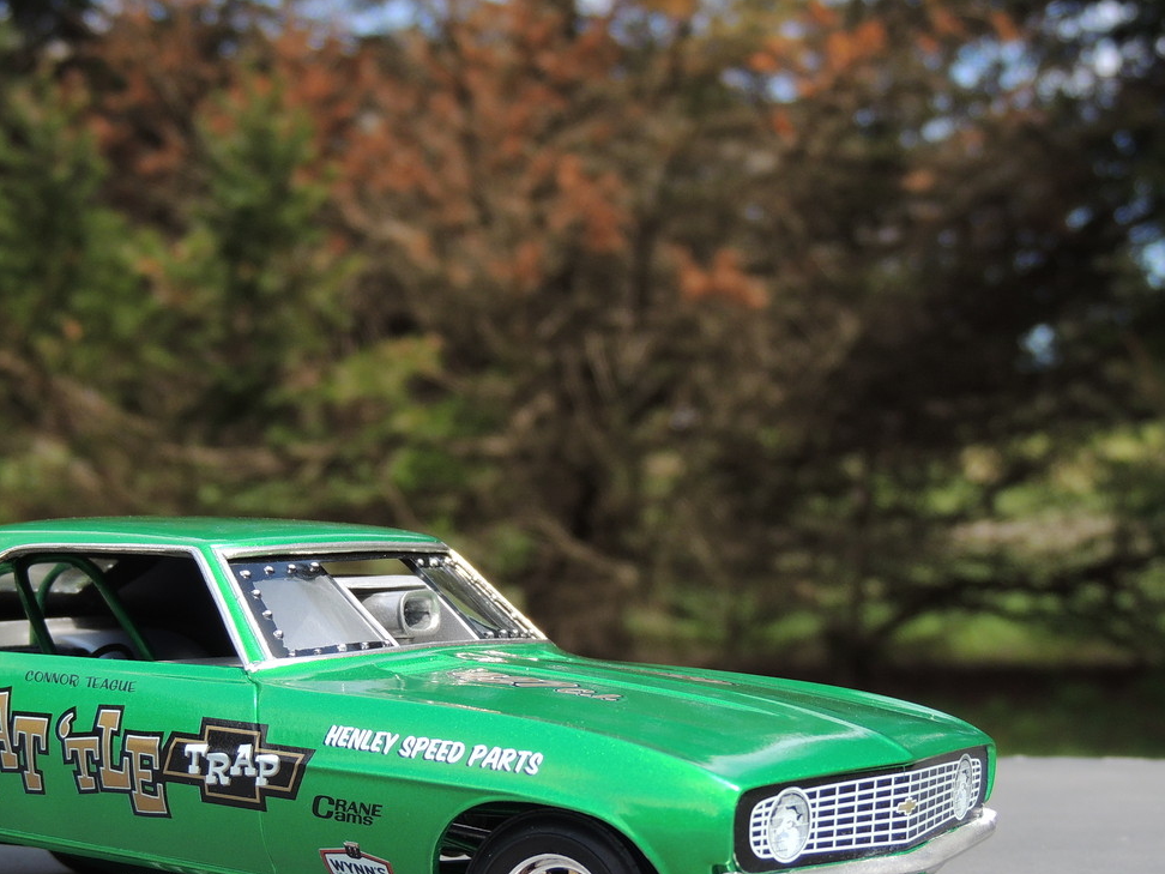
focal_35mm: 72
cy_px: 589
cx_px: 374
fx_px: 2423
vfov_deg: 20.4
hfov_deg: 26.9
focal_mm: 8.9
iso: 100
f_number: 3.6
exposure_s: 1/250
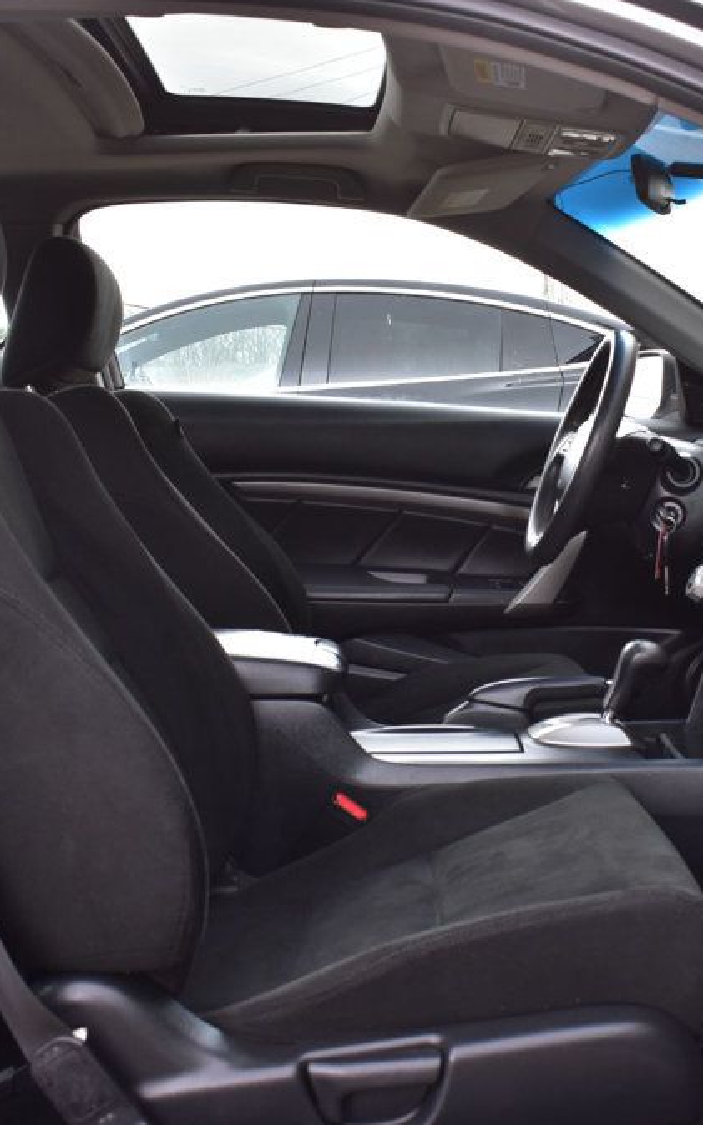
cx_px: 501
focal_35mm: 49
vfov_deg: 41.2
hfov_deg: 26.2
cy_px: 566
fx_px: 1496
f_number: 8
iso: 400
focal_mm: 21
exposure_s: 1/50
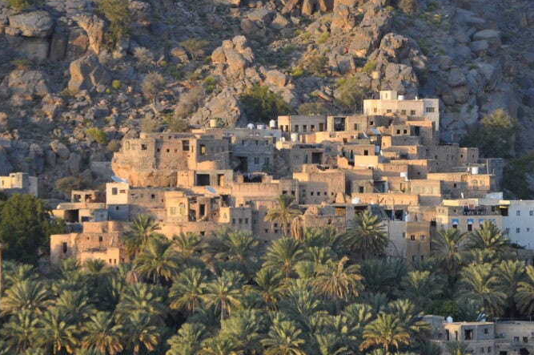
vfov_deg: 5.7
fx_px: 3582
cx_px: 304
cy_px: 185
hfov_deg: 8.5
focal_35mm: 242
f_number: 5.6
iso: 200
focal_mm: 105
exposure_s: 1/160
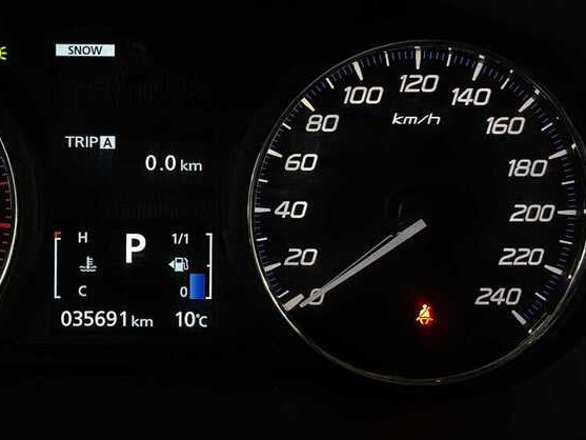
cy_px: 152
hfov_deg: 43.0
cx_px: 130
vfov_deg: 34.1
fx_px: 711
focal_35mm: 42
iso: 320
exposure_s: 1/50
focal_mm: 4.2
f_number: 1.6
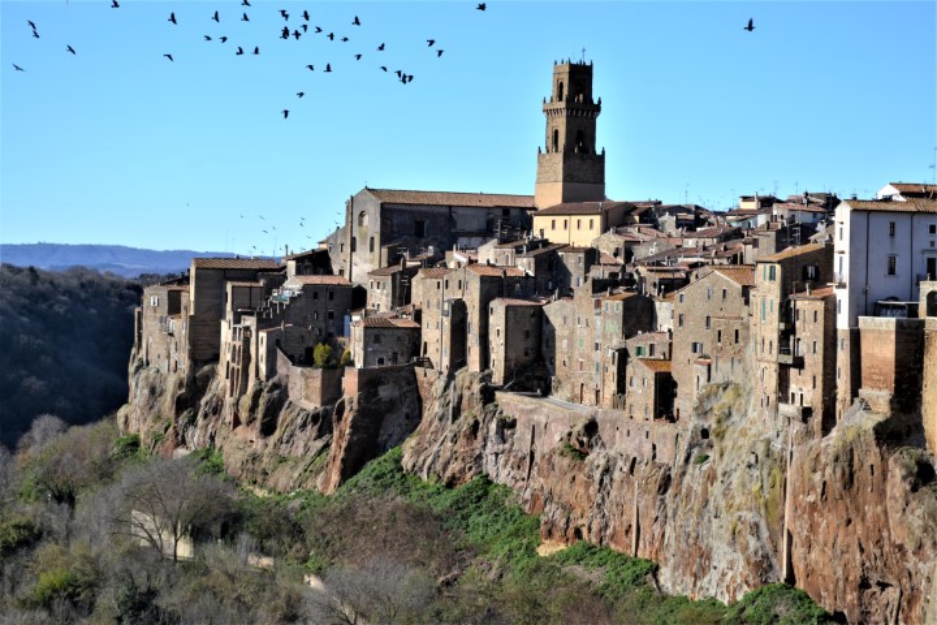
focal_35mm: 82
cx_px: 468
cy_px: 312
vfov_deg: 16.6
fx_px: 2147
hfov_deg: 24.6
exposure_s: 1/250
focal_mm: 55
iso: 100
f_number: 8
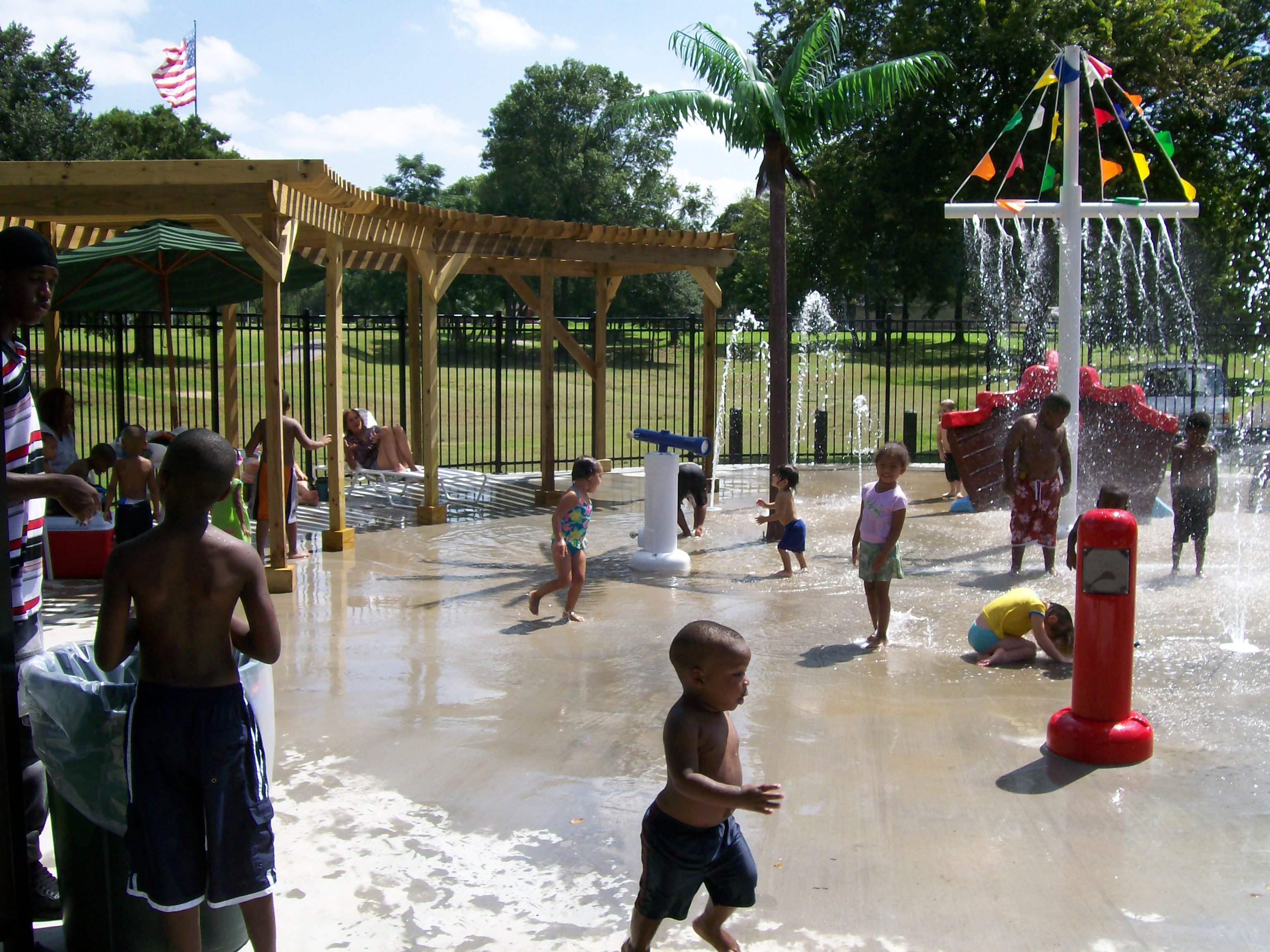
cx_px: 635
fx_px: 1321
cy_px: 476
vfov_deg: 39.7
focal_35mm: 36
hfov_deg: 51.4
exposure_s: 1/537
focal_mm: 6
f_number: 4.8
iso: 80
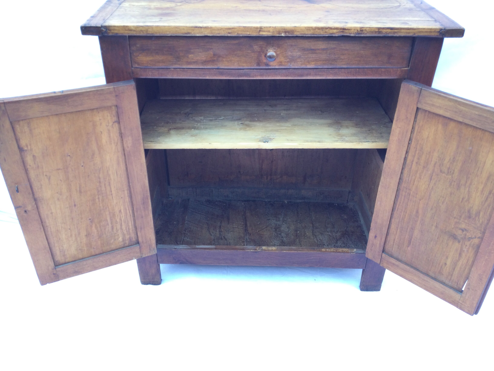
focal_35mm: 31
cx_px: 247
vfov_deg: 45.4
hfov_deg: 58.4
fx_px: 442
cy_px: 186
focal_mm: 3.3
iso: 25
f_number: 2.4
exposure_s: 1/50
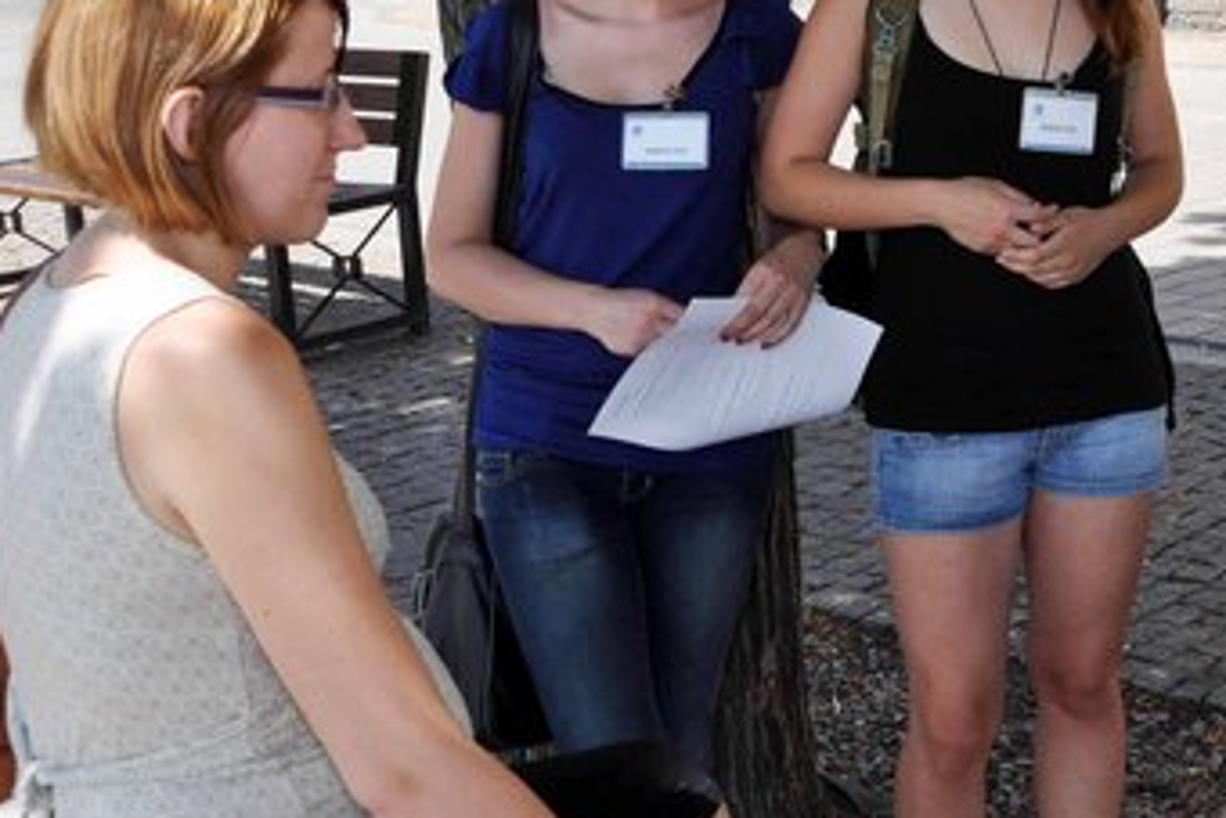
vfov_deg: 21.3
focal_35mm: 63
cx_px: 1154
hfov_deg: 30.2
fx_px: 2146
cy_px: 173
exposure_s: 1/200
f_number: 14
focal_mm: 22
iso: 250
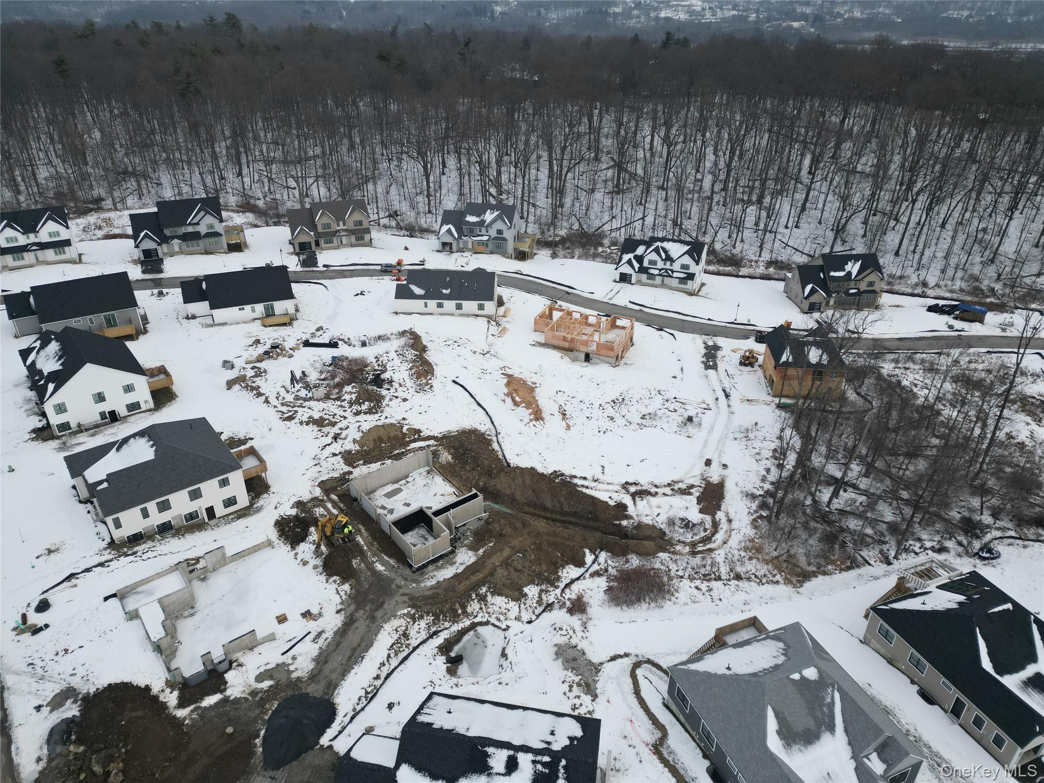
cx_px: 522
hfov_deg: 71.6
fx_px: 724
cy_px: 392
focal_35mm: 24
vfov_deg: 56.8
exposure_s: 1/2500
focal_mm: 6.72
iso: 150
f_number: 1.7
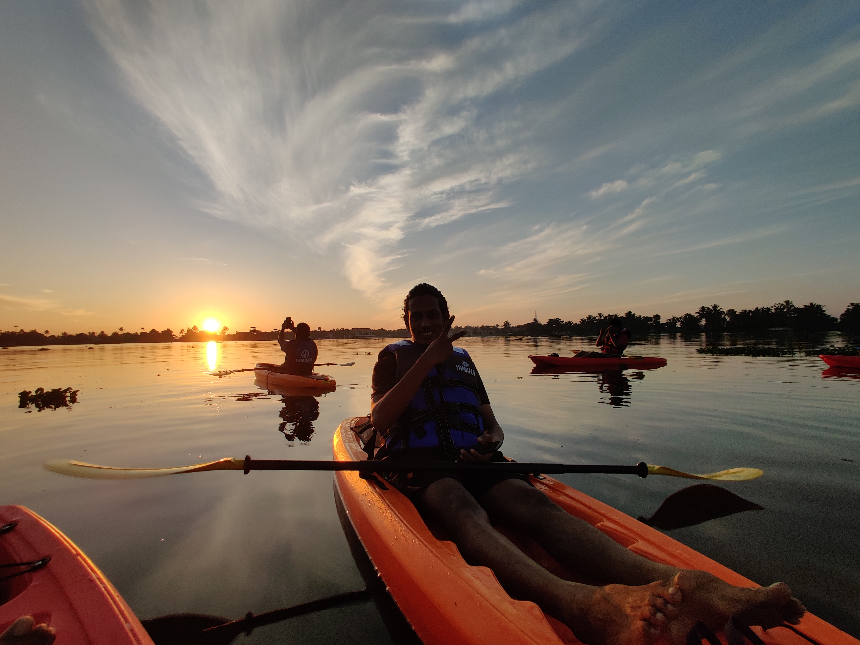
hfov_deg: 106.2
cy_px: 322
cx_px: 430
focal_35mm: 13
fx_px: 323
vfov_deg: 89.9
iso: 125
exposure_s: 1/1097
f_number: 2.2
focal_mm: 2.25
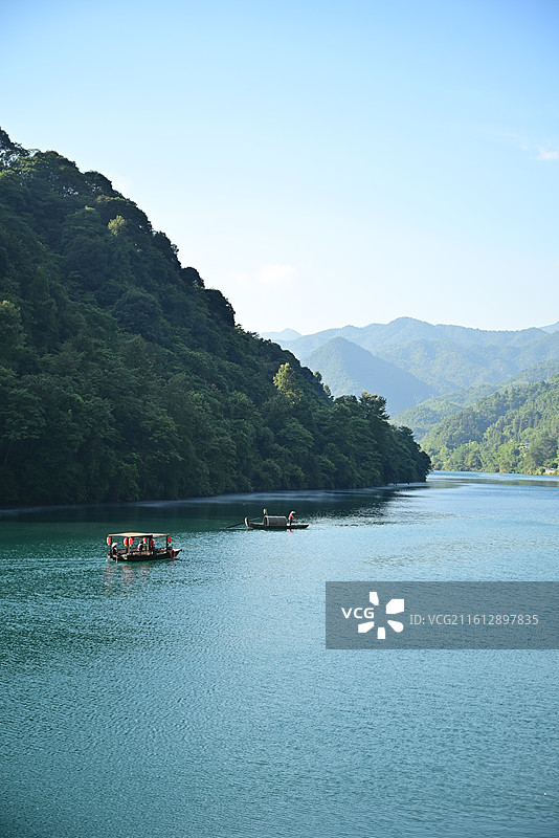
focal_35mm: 58
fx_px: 1350
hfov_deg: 23.4
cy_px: 419
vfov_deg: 34.5
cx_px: 280
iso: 100
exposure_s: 1/320
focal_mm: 58
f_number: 4
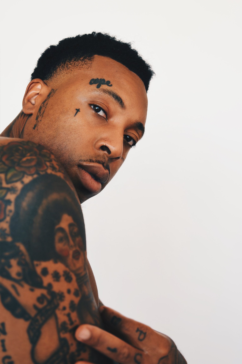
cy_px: 182
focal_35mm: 48
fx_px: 484
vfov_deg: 41.1
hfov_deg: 28.1
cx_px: 121
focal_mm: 32
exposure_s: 1/60
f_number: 2.8
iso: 100
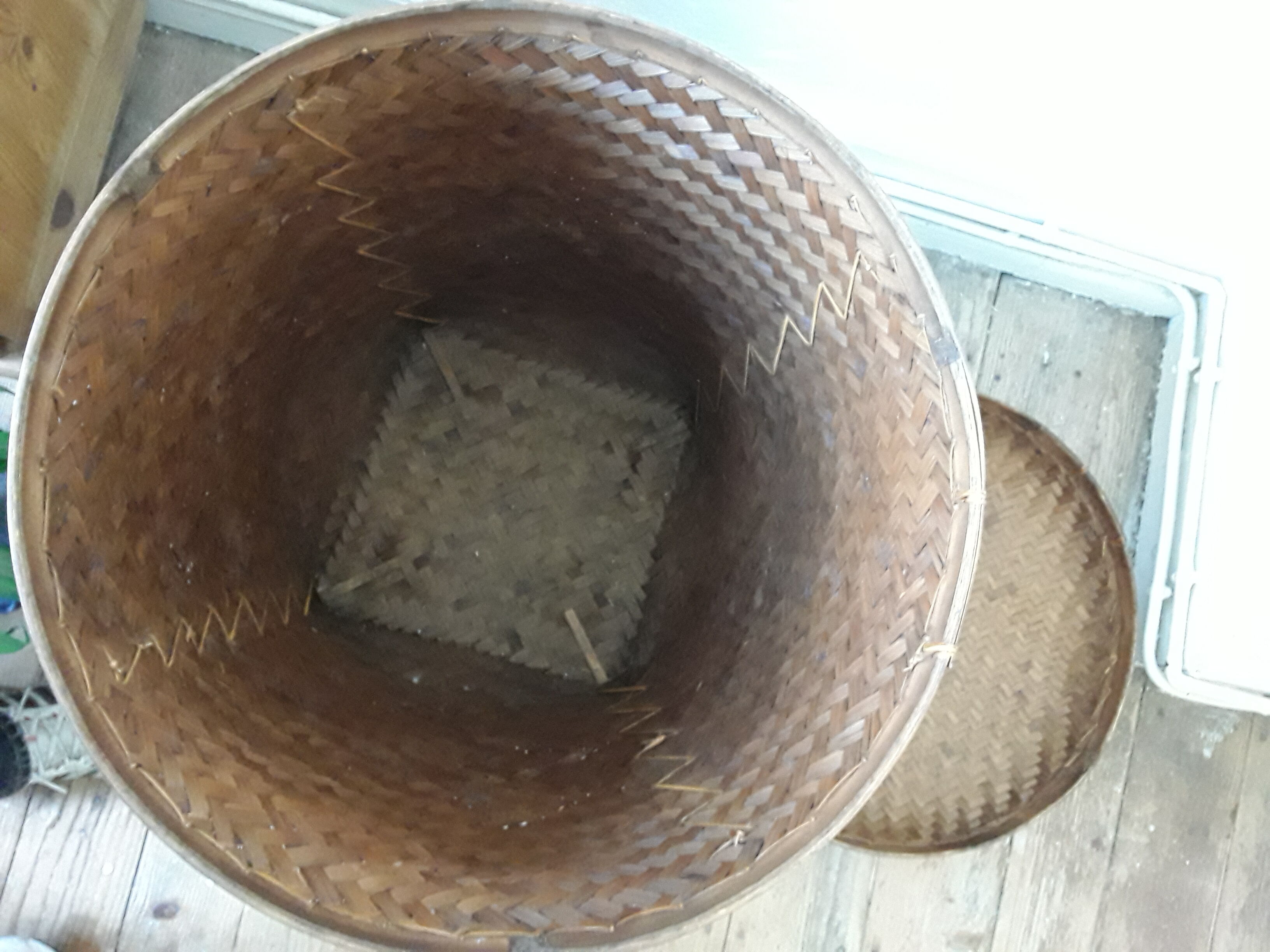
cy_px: 476
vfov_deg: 51.4
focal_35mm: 27
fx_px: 991
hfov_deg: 65.3
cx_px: 635
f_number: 1.9
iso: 320
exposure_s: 1/17
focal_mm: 2.91
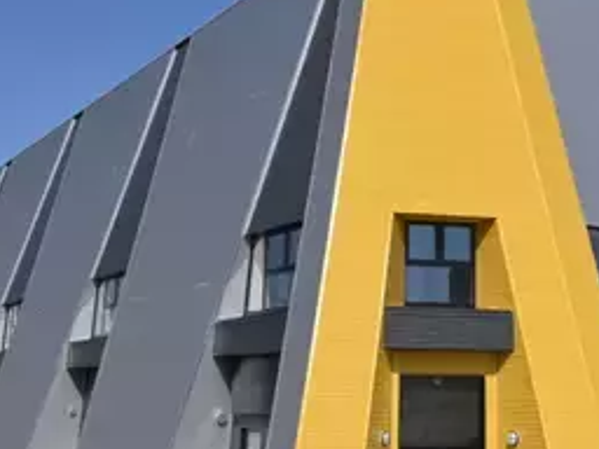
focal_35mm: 54
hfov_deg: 34.9
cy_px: 213
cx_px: 438
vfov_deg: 27.0
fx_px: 934
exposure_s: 1/2500
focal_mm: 24
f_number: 8
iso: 400
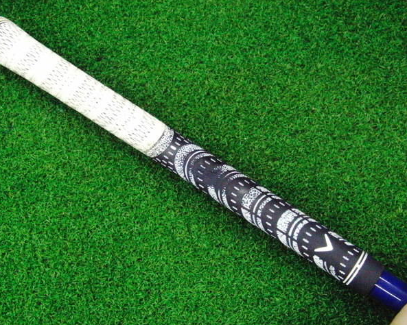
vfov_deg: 38.2
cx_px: 189
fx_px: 470
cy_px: 162
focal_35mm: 39
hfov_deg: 46.8
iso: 3200
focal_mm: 6.42
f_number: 3.6
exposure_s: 1/320
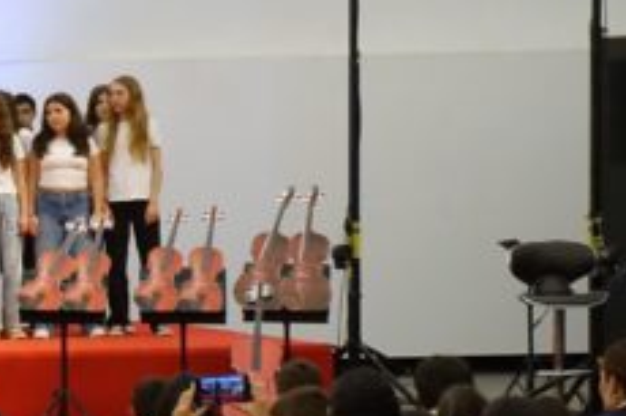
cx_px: -152
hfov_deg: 12.5
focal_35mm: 160
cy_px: 324
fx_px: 2780
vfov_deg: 8.6
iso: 2000
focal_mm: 18.59
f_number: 4
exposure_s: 1/500
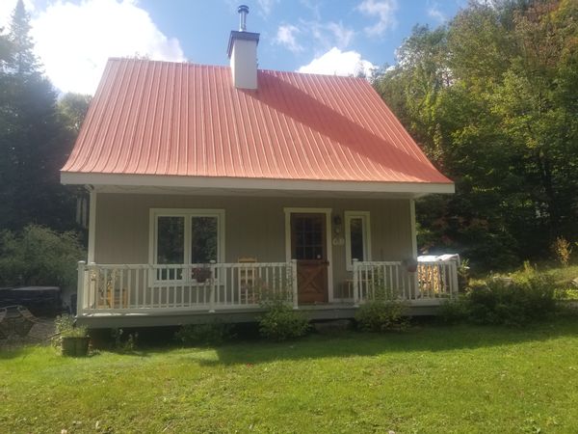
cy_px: 217
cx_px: 289
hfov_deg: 67.3
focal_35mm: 26
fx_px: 434
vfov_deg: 53.1
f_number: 1.7
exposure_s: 1/1616
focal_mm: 4.25
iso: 50
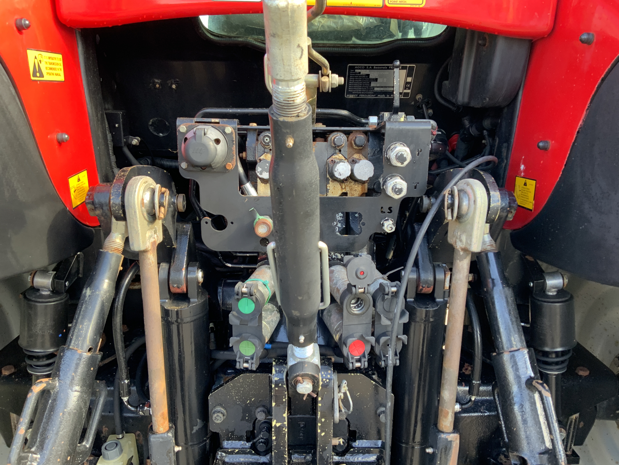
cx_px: 310
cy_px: 232
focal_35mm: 29
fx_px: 519
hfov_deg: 61.7
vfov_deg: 48.2
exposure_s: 1/122
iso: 64
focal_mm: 3
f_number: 1.8
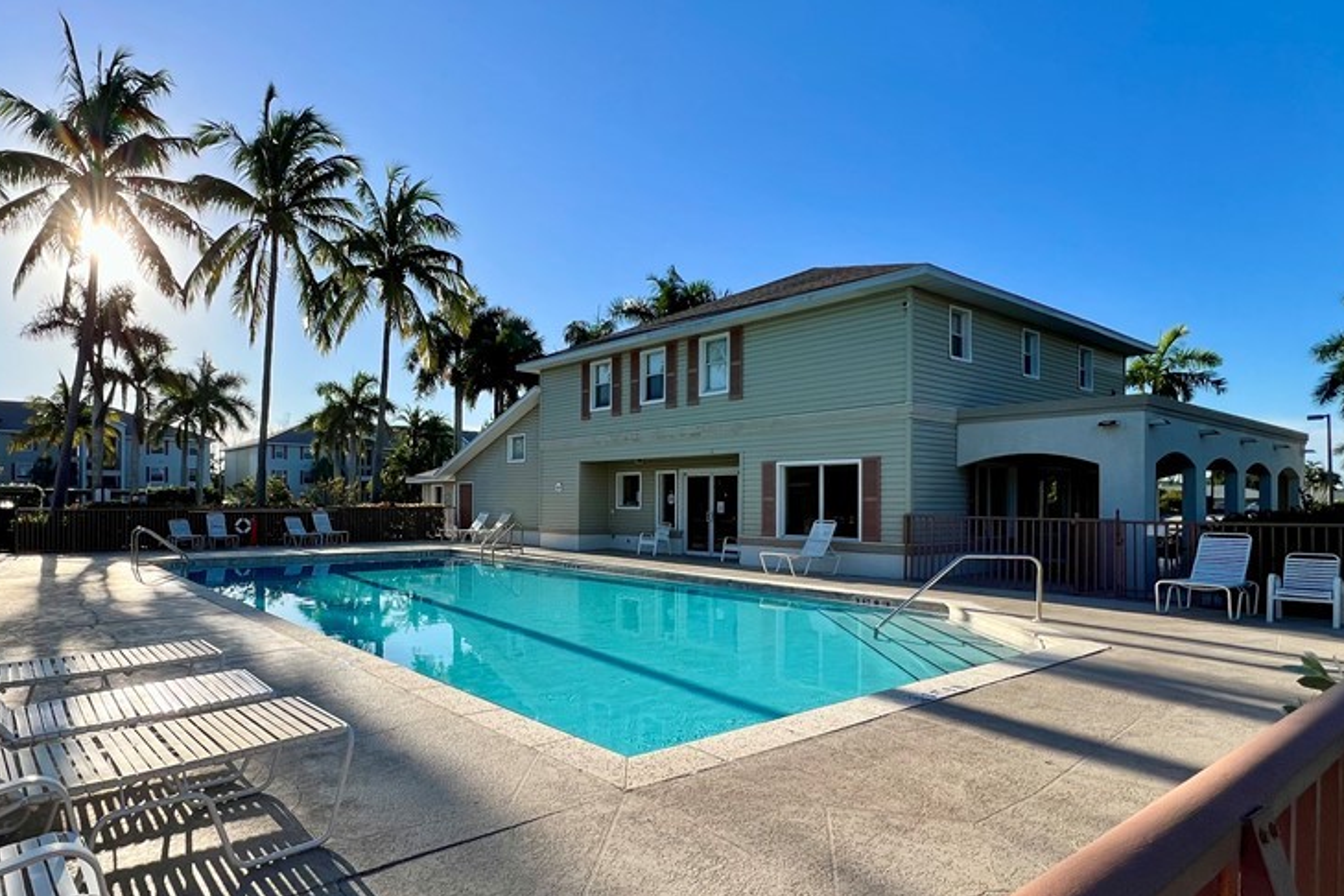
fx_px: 709
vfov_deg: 64.4
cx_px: 507
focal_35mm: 19
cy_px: 498
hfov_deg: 85.3
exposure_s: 1/1597
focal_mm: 1.57
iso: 32
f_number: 1.8
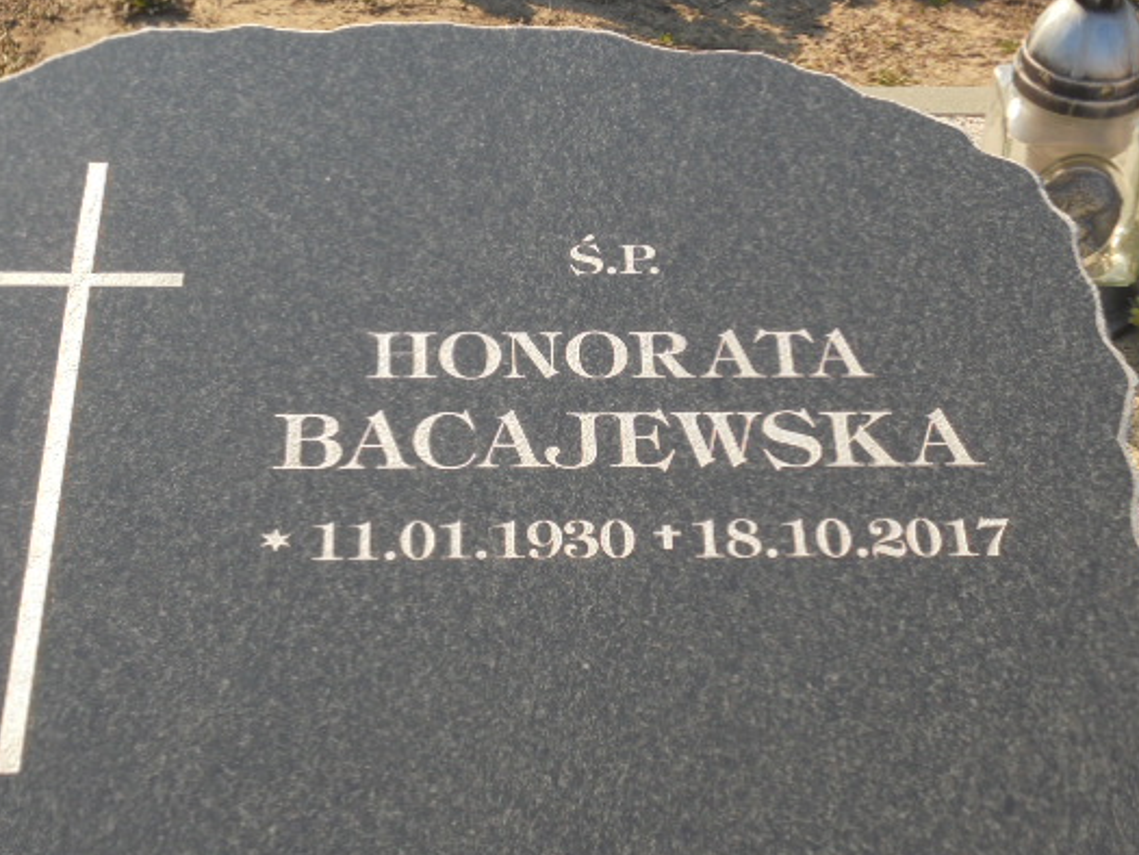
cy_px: 430
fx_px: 2567
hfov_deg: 25.0
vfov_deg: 18.9
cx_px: 568
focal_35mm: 78
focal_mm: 11.5
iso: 100
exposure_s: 1/250
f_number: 5.6
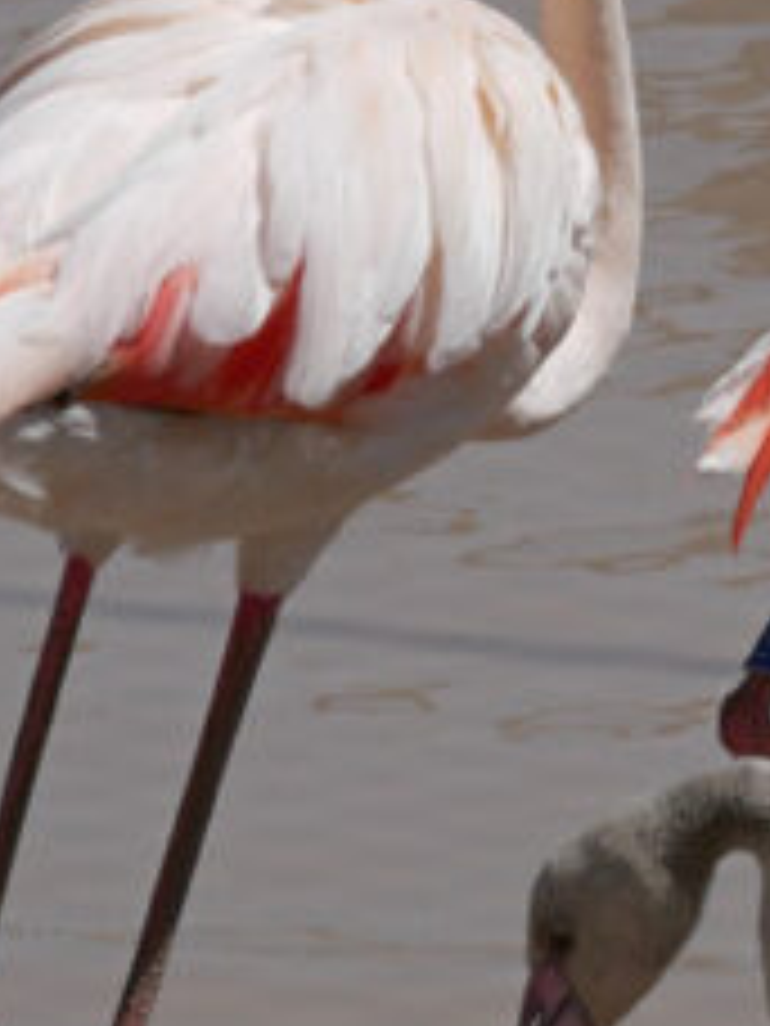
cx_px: 811
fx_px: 19960
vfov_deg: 2.9
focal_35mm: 673
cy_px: 400
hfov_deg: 2.2
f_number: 6.3
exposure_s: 1/1300
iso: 200
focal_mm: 100
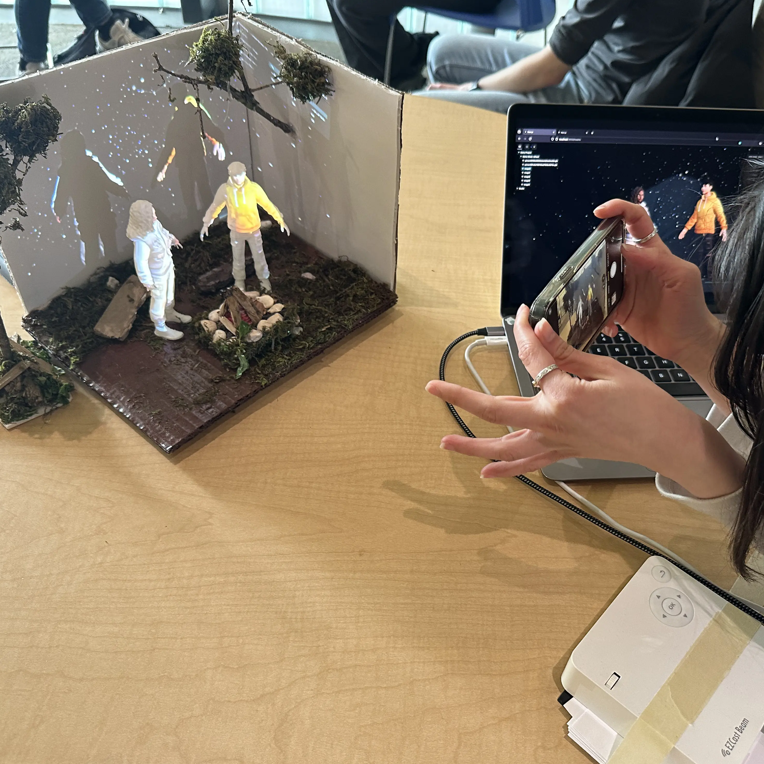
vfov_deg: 55.6
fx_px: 724
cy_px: 390
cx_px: 433
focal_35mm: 29
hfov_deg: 55.4
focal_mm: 6.86
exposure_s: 1/60
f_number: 1.78
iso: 320
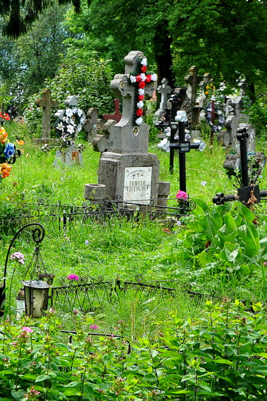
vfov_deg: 16.9
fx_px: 1346
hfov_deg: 11.1
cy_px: 151
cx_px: -49
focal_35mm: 121
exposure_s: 1/200
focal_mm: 42
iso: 400
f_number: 7.1
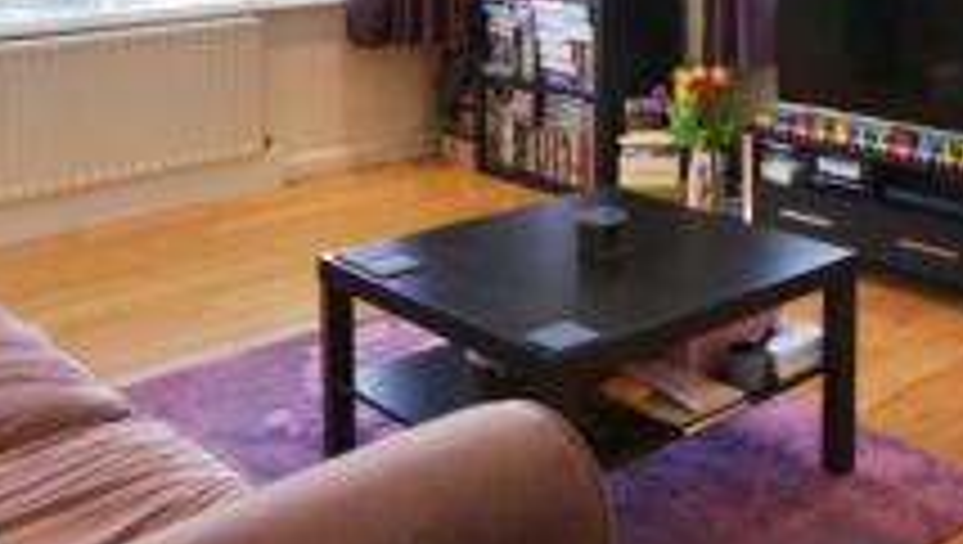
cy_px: -151
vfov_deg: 22.5
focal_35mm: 48
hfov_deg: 41.4
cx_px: 740
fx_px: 1227
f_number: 4
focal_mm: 10
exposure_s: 1/20
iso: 100
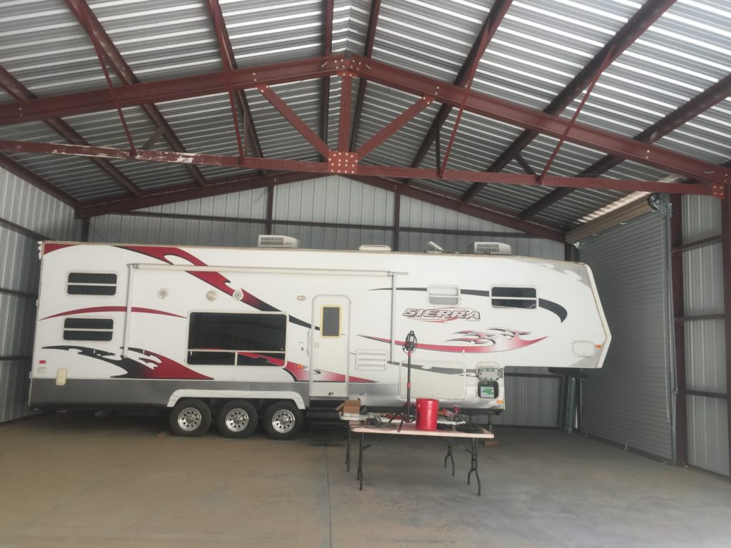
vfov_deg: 48.2
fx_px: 612
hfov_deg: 61.7
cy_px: 274
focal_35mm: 29
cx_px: 366
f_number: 2.2
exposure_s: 1/40
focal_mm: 4.15
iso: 32
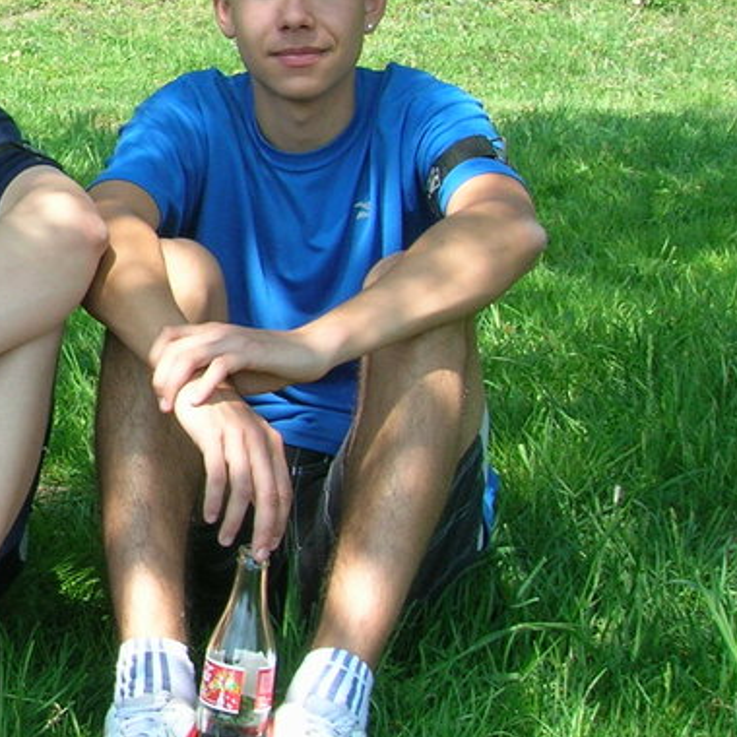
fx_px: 2288
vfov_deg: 18.2
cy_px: 184
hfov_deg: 16.6
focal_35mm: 95
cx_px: -380
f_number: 4.9
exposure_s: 1/108
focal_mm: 5.7
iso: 50
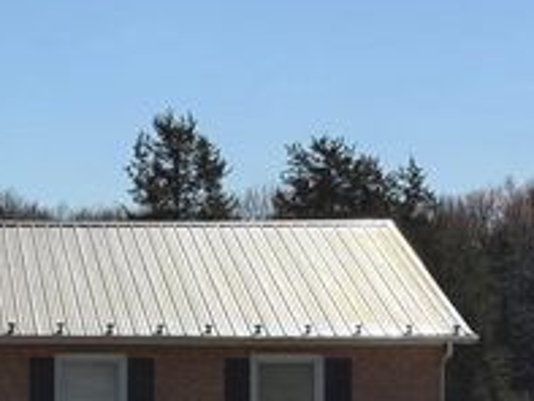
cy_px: 302
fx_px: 1883
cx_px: -119
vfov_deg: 12.1
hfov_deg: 15.5
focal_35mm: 122
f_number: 1.78
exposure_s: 1/11364
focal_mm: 6.76
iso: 80
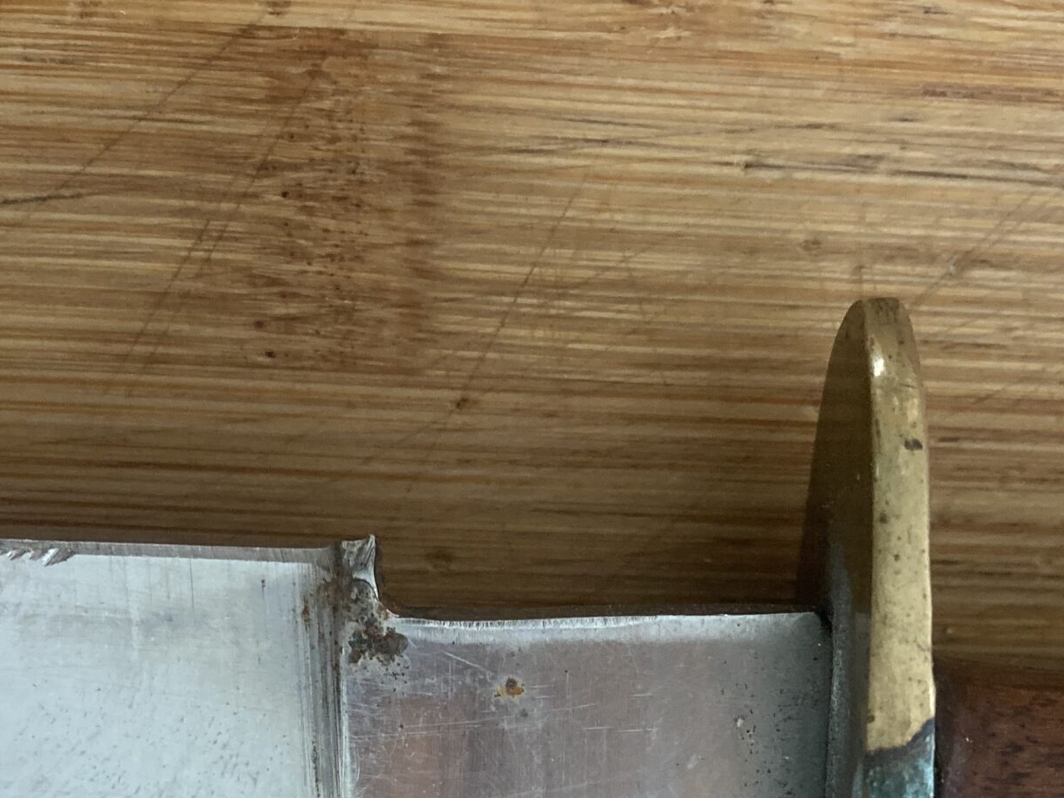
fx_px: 1813
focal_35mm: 59
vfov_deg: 23.5
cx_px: 482
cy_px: 836
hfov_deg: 32.7
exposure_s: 1/60
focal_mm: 3.99
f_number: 1.8
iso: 160
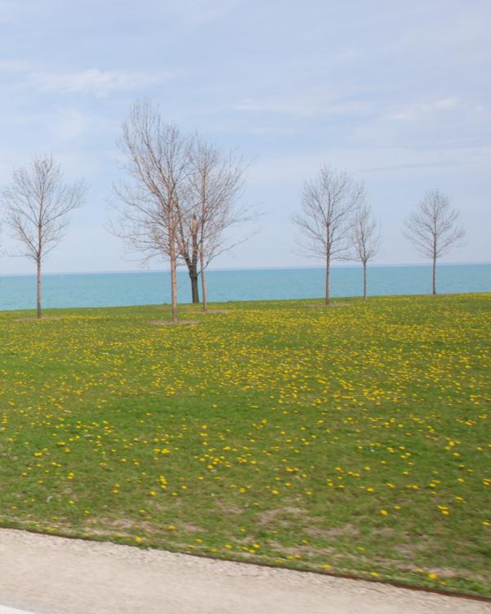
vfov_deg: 42.9
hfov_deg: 31.6
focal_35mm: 43
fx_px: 781
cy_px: 320
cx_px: -25
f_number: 11
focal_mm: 18
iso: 400
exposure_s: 1/500
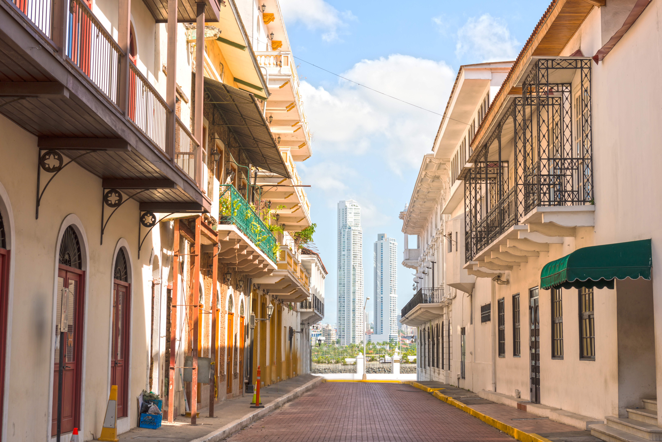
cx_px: 331
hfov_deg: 34.5
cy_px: 221
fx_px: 1067
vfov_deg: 23.4
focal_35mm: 58
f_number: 9
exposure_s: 1/200
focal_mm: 58
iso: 125
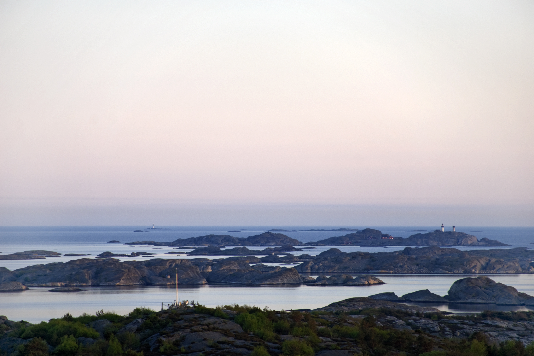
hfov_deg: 6.9
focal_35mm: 300
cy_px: 178
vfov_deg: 4.6
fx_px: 4449
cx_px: 267
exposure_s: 1/40
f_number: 5.6
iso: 100
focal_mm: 200
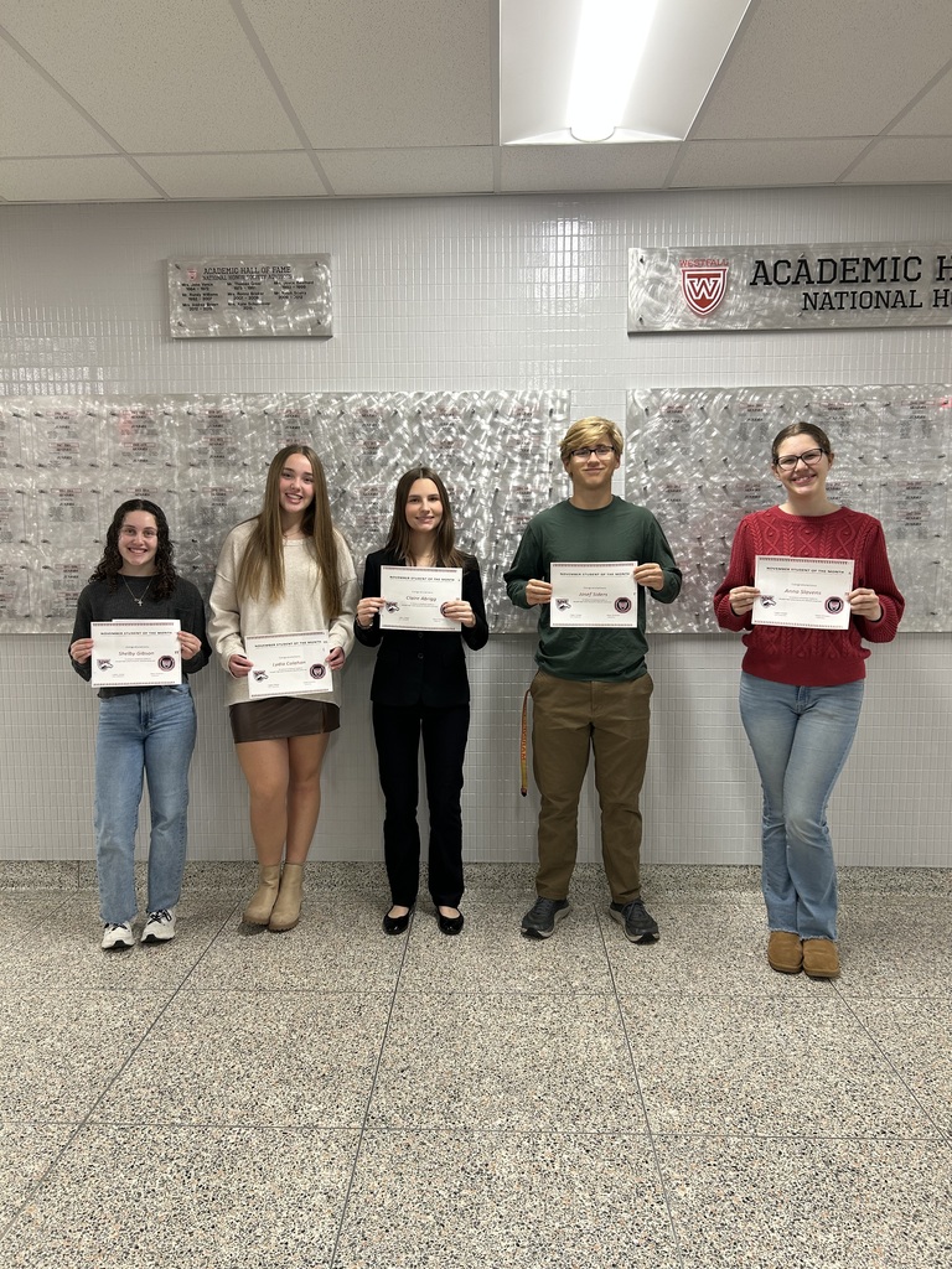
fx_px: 953
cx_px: 476
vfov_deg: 67.3
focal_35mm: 26
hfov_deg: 53.1
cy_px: 634
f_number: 1.5
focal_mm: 5.7
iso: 80
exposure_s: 1/60
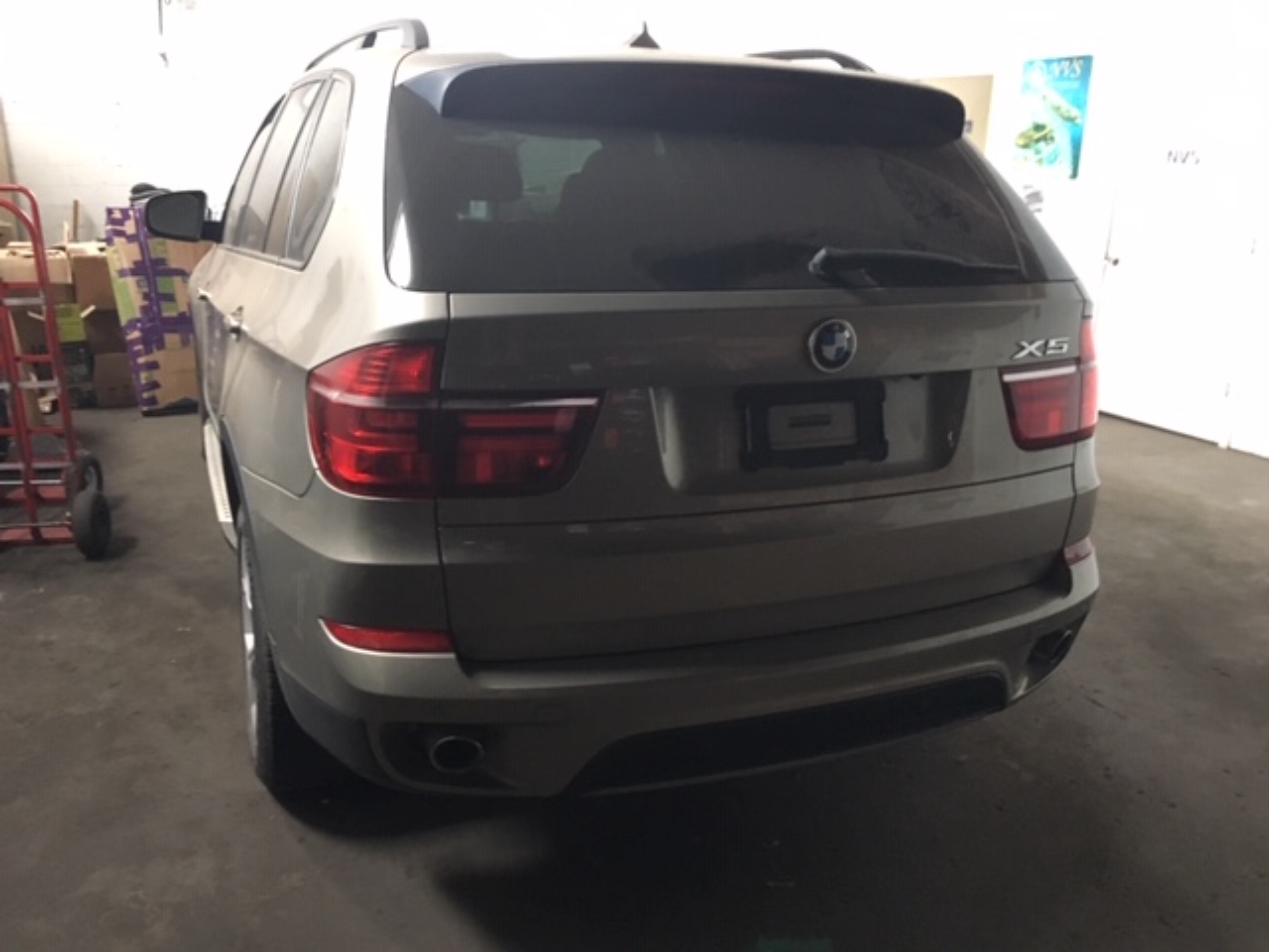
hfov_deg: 61.7
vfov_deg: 48.2
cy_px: 476
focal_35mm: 29
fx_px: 1063
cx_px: 634
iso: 200
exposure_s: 1/20
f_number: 2.2
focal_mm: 4.15
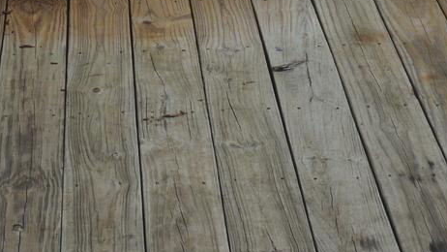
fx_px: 2146
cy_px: 102
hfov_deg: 11.9
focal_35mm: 181
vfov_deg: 6.7
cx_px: 228
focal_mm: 26
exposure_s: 1/400
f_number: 11
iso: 400
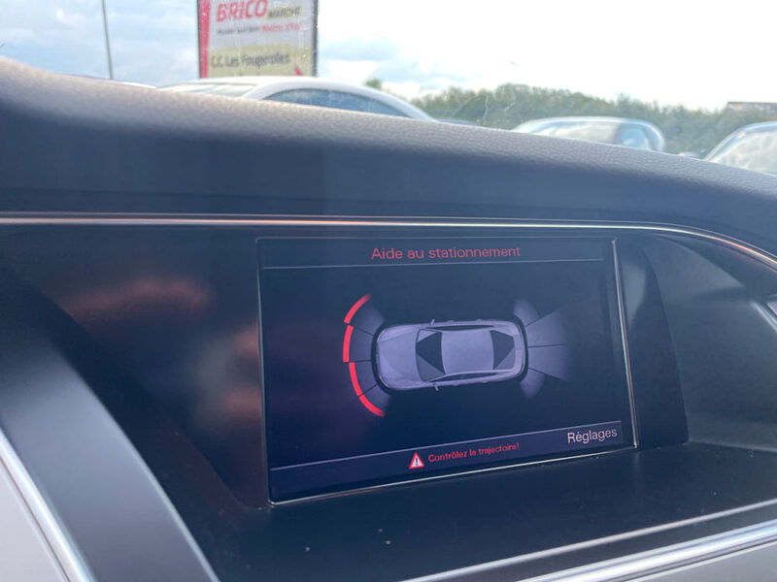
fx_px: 584
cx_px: 388
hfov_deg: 67.3
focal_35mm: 26
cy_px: 291
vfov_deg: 53.1
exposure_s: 1/415
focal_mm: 4.2
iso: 32
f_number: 1.6
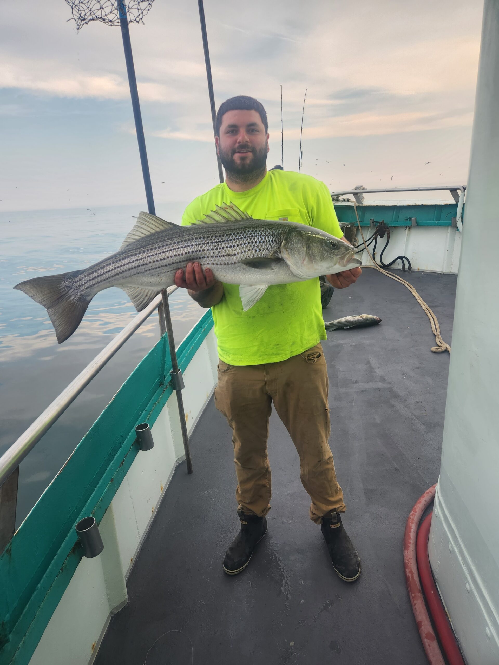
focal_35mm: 23
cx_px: 250
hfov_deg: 58.9
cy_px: 332
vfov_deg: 73.9
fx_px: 442
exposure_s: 1/180
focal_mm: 5.4
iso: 20
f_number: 1.8
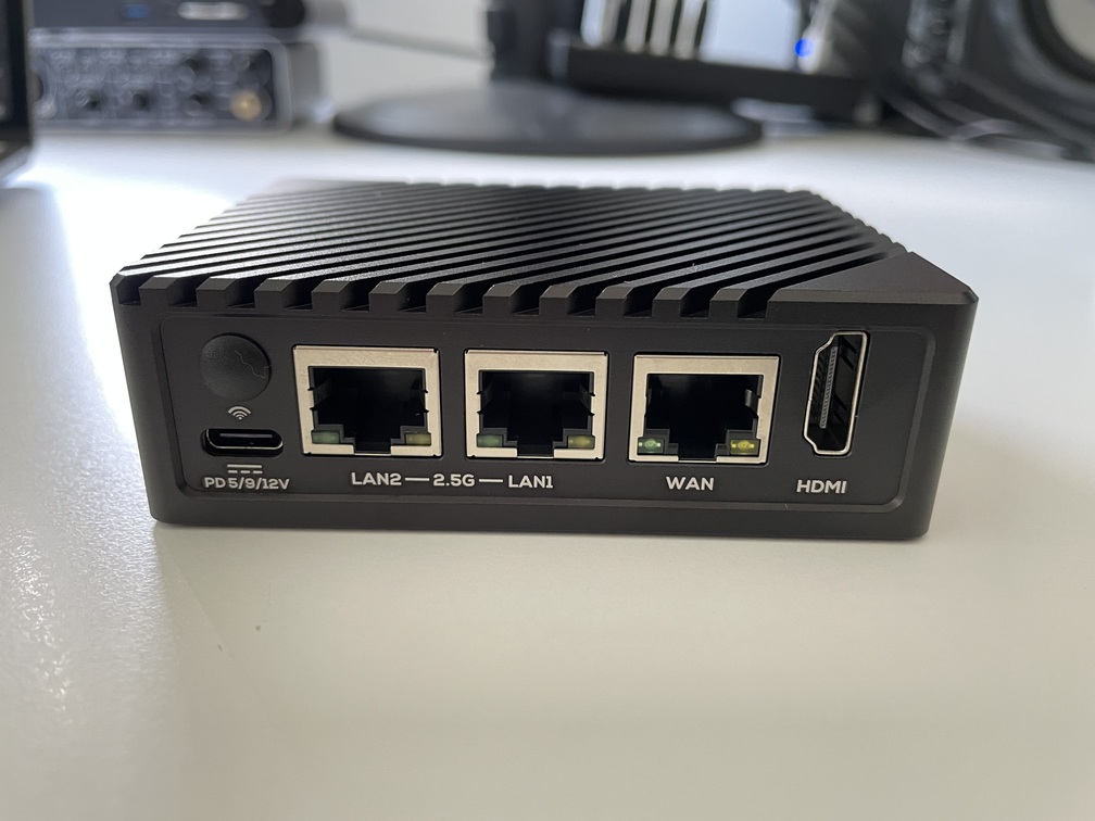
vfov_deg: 53.1
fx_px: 822
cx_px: 548
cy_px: 410
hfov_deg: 67.3
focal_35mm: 26
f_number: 1.6
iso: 500
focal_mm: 4.2
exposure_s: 1/52
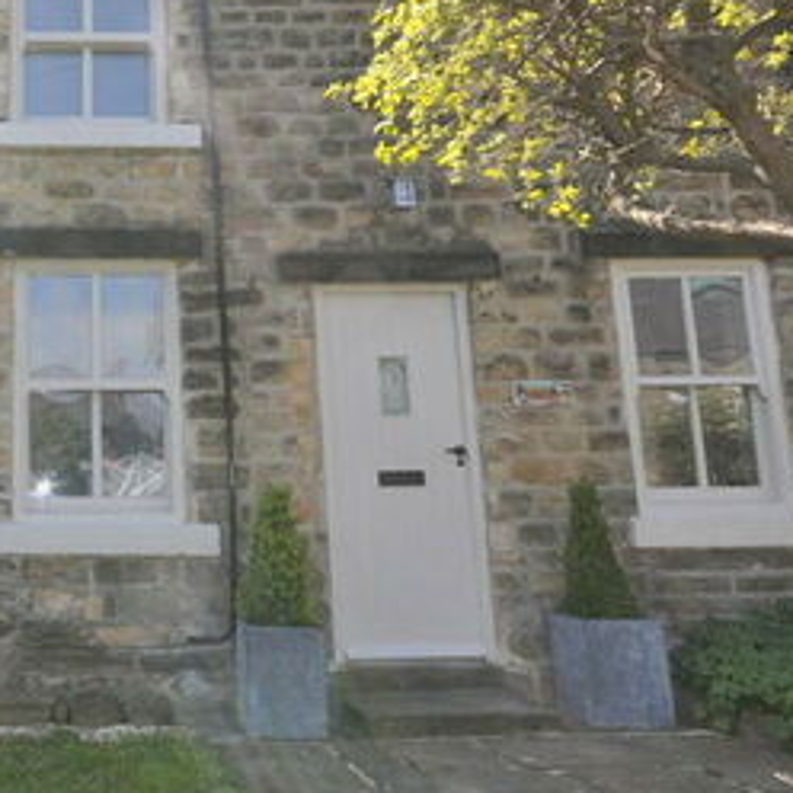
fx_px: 933
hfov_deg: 41.8
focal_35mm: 36
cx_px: 61
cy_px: 293
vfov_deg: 45.6
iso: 400
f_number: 13
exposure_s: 1/200
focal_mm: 10
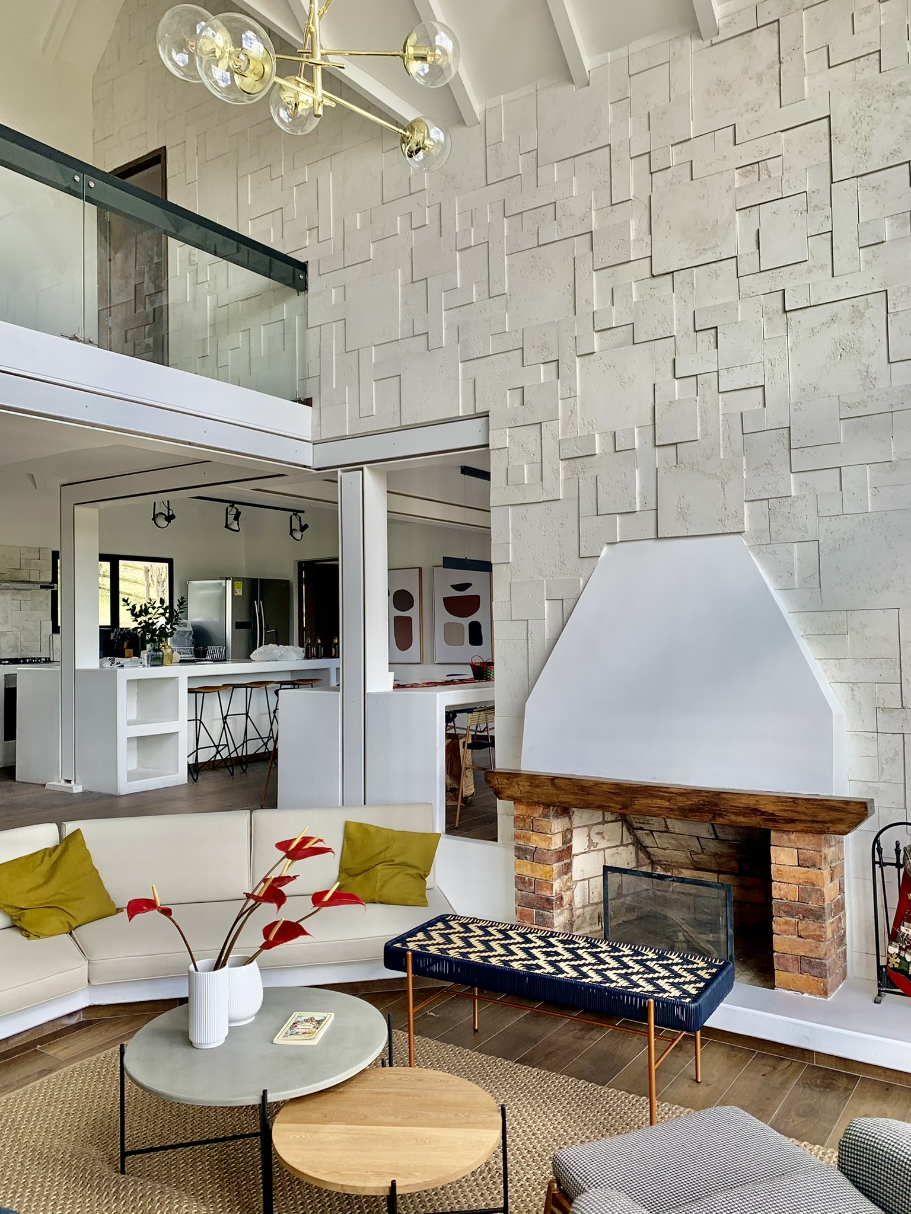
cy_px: 607
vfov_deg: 67.3
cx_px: 456
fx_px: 912
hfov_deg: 53.1
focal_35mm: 26
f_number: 1.8
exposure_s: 1/227
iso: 25
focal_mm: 4.25
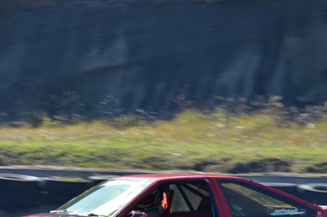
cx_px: 110
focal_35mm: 258
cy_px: 214
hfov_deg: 8.0
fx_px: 2338
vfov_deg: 5.3
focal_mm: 70
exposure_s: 1/250
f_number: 10
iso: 200
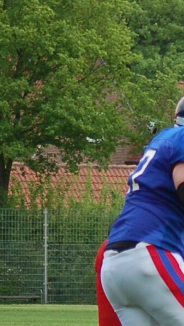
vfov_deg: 4.3
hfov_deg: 2.4
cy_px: 283
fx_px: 4309
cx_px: 554
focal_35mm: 497
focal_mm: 86
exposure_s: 1/1000
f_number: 4
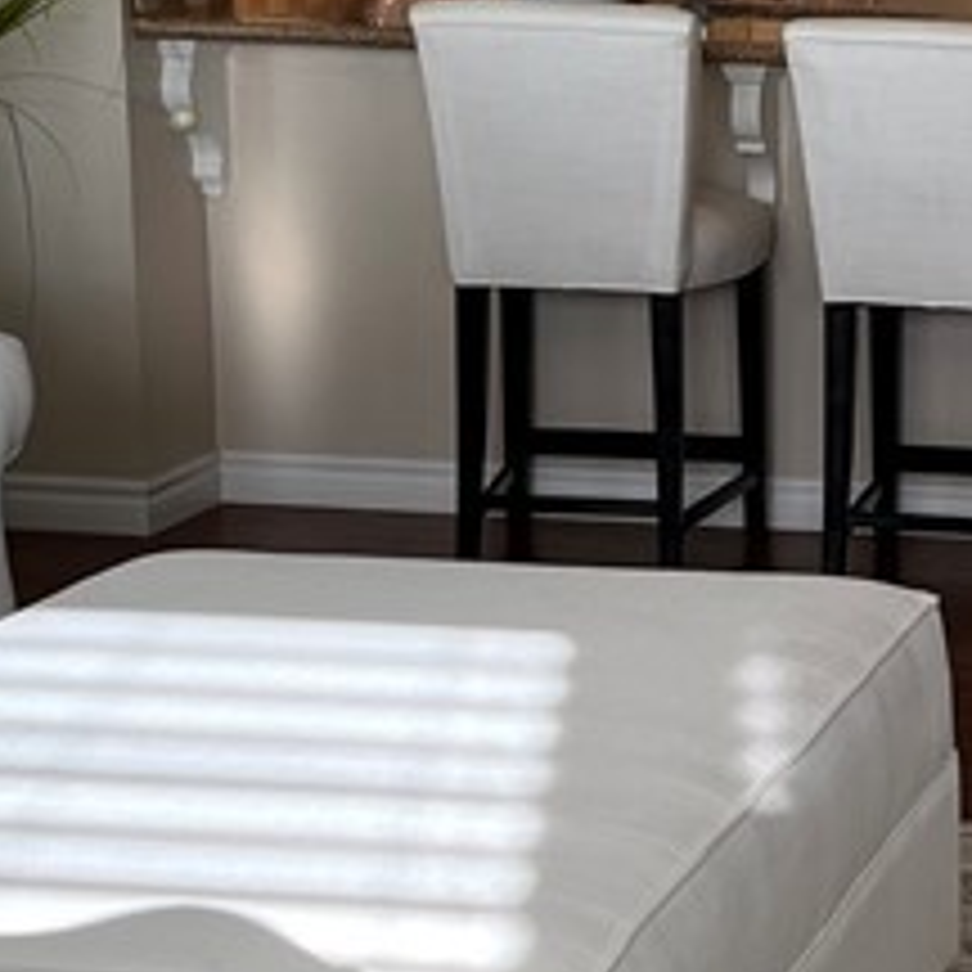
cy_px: 554
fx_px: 3463
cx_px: 1426
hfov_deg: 14.9
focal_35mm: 109
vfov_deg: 16.0
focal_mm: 5.1
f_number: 1.6
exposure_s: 1/151
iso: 64
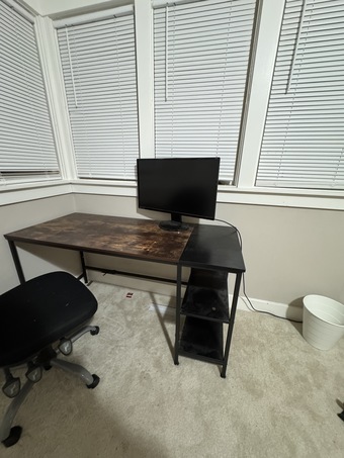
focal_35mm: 14
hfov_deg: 85.7
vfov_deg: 102.0
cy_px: 229
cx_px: 172
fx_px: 185
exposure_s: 1/30
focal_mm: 2.22
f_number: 2.2
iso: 1250
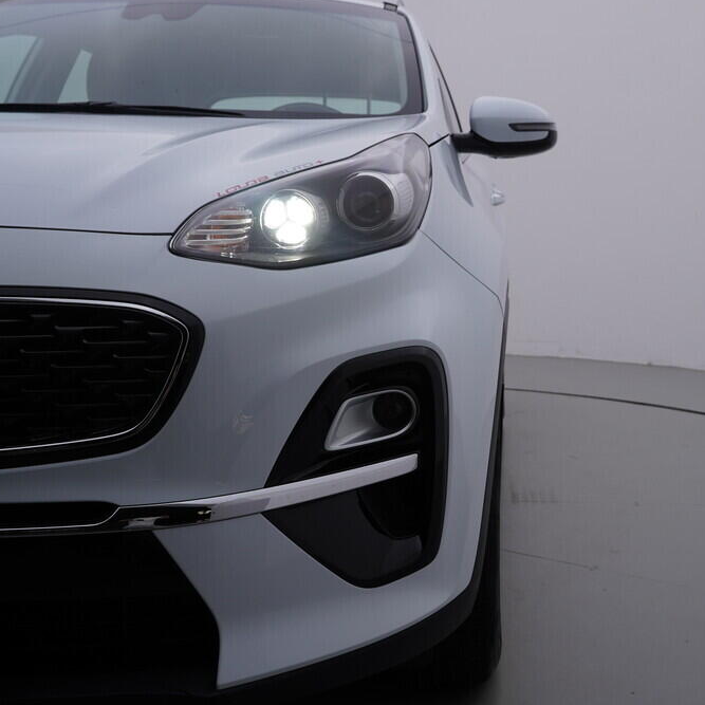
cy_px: 357
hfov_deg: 35.4
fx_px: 1083
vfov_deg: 36.1
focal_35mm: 47
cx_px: 507
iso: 125
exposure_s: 1/160
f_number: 5.6
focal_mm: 24
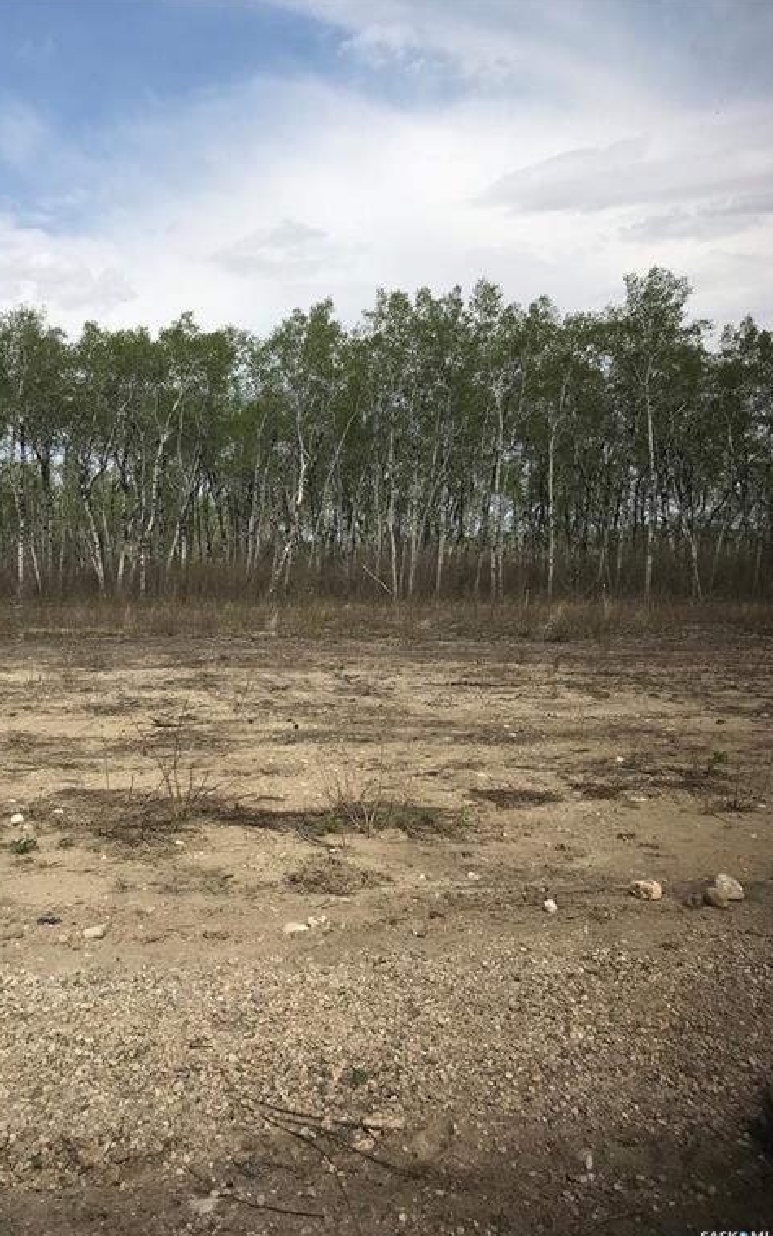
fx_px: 1011
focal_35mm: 30
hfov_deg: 41.7
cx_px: 322
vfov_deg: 62.9
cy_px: 620
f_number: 1.8
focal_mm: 3.99
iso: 20
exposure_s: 1/3096
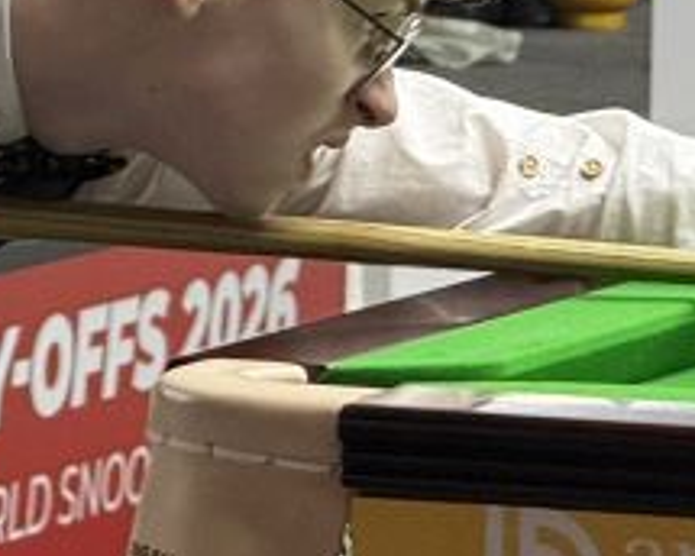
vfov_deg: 2.8
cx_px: 679
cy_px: -45
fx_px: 11457
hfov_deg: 3.5
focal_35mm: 557
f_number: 2.8
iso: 200
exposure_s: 1/50
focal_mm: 15.66
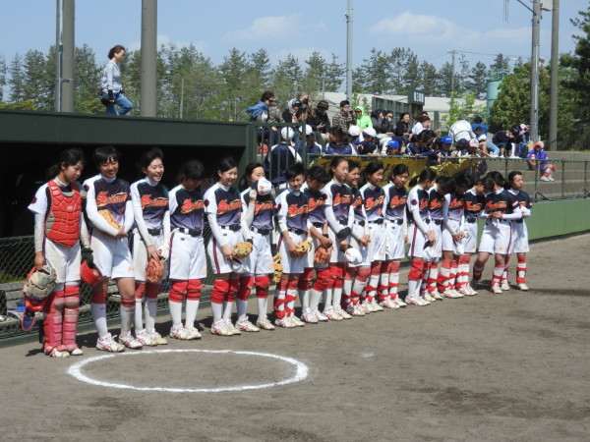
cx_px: 295
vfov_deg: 21.0
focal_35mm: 70
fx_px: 1193
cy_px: 221
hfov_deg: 27.8
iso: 100
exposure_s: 1/1000
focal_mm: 12.5
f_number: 4.5
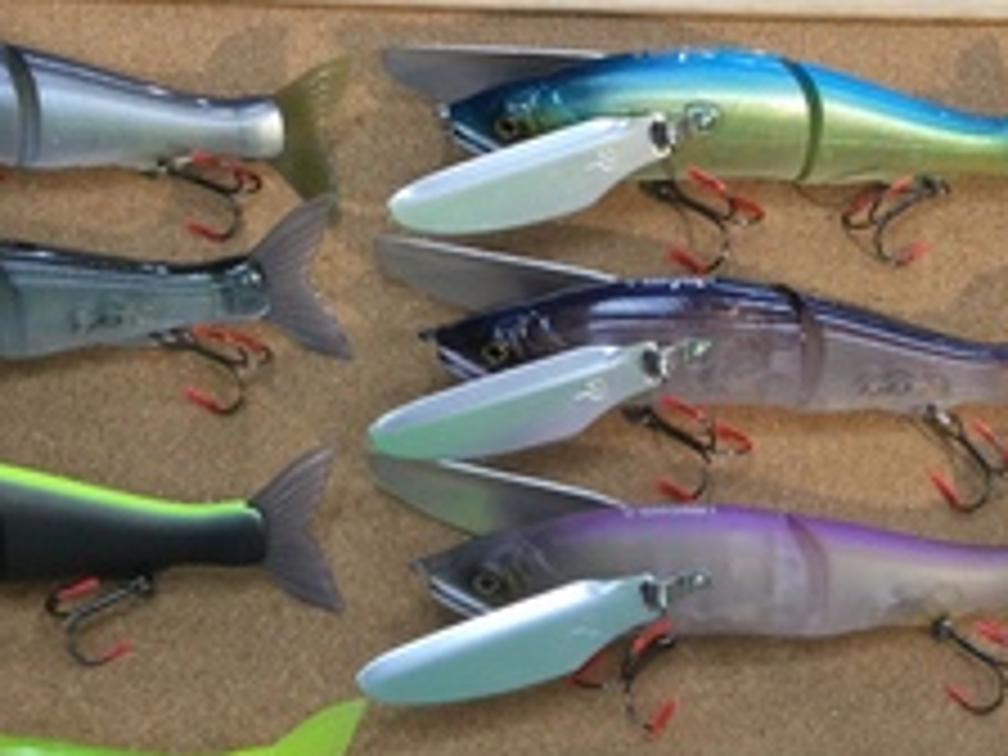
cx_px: 680
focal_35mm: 83
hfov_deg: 23.4
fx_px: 2417
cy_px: 814
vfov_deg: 17.2
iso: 25
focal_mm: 3.3
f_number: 2.4
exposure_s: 1/30
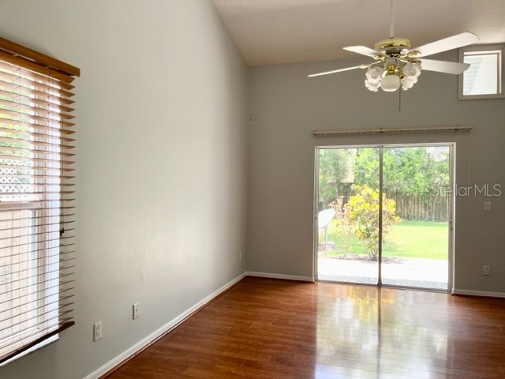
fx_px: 379
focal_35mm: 26
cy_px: 190
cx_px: 252
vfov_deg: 53.1
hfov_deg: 67.3
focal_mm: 5.1
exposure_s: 1/121
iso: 64
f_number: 1.6
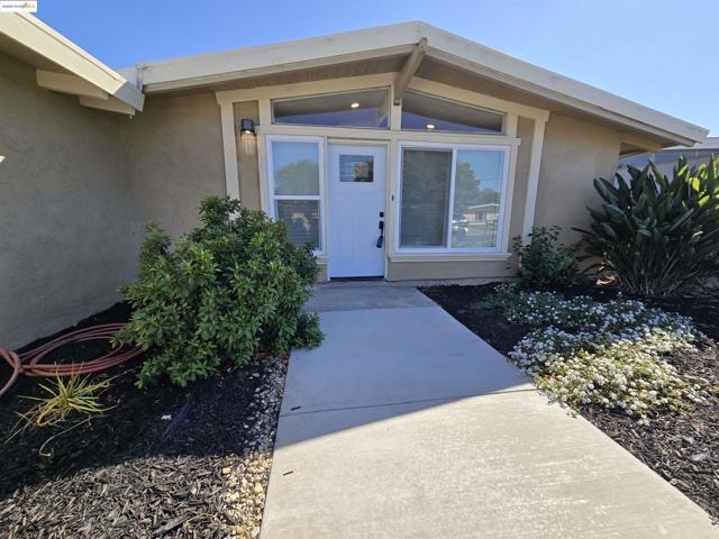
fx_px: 270
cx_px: 360
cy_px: 270
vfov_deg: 89.9
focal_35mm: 13
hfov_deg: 106.2
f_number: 2.2
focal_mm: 2.2
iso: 50
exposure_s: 1/1384
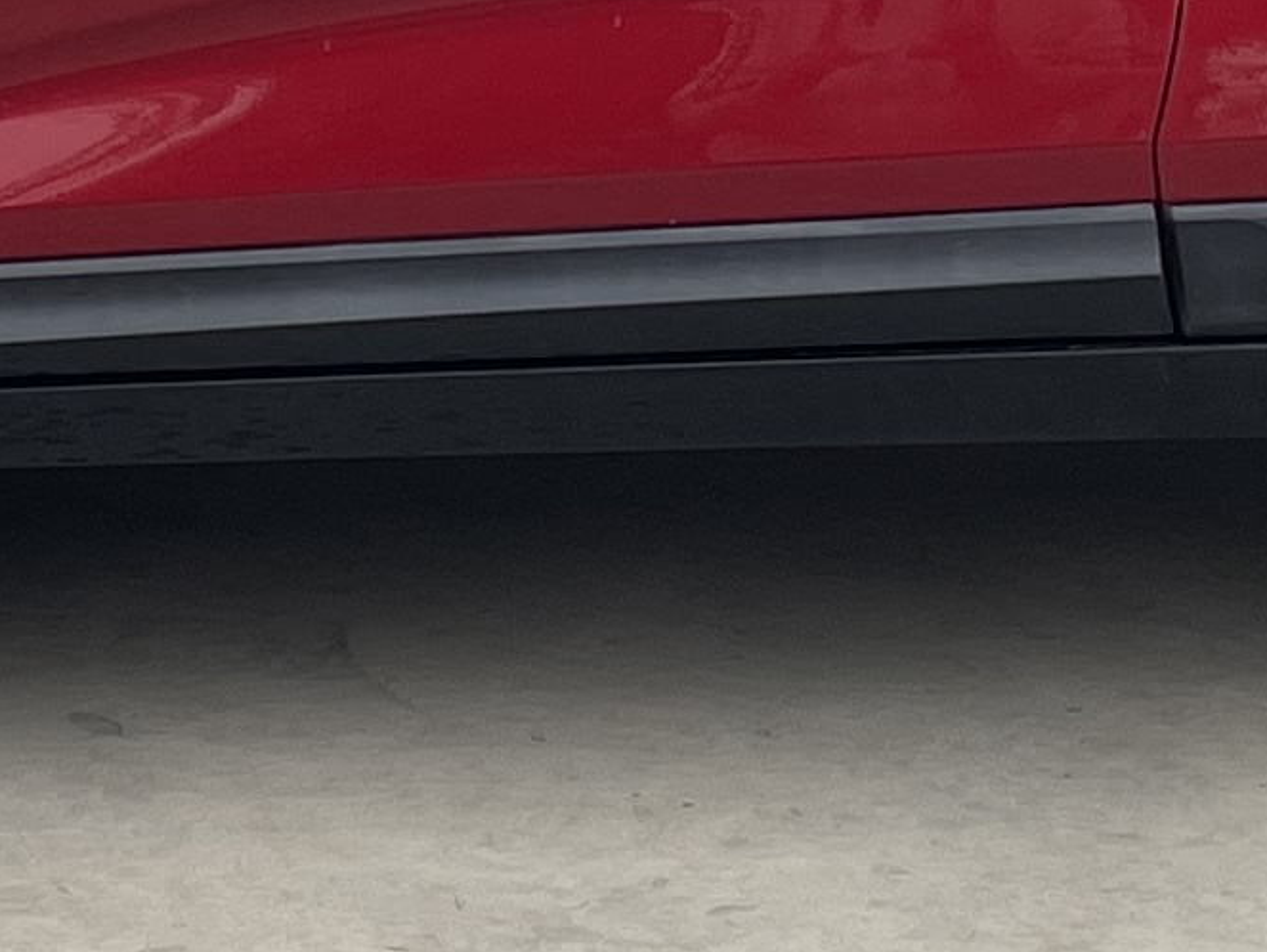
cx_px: 791
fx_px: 5786
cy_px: -587
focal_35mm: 158
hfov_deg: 12.5
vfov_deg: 9.1
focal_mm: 4.2
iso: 32
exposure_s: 1/548
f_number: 1.6
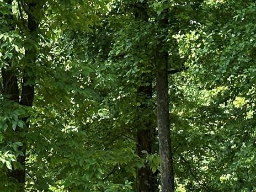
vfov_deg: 7.0
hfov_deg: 9.3
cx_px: -17
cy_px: 148
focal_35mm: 212
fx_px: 1568
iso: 64
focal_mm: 6.86
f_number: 1.78
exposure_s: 1/864
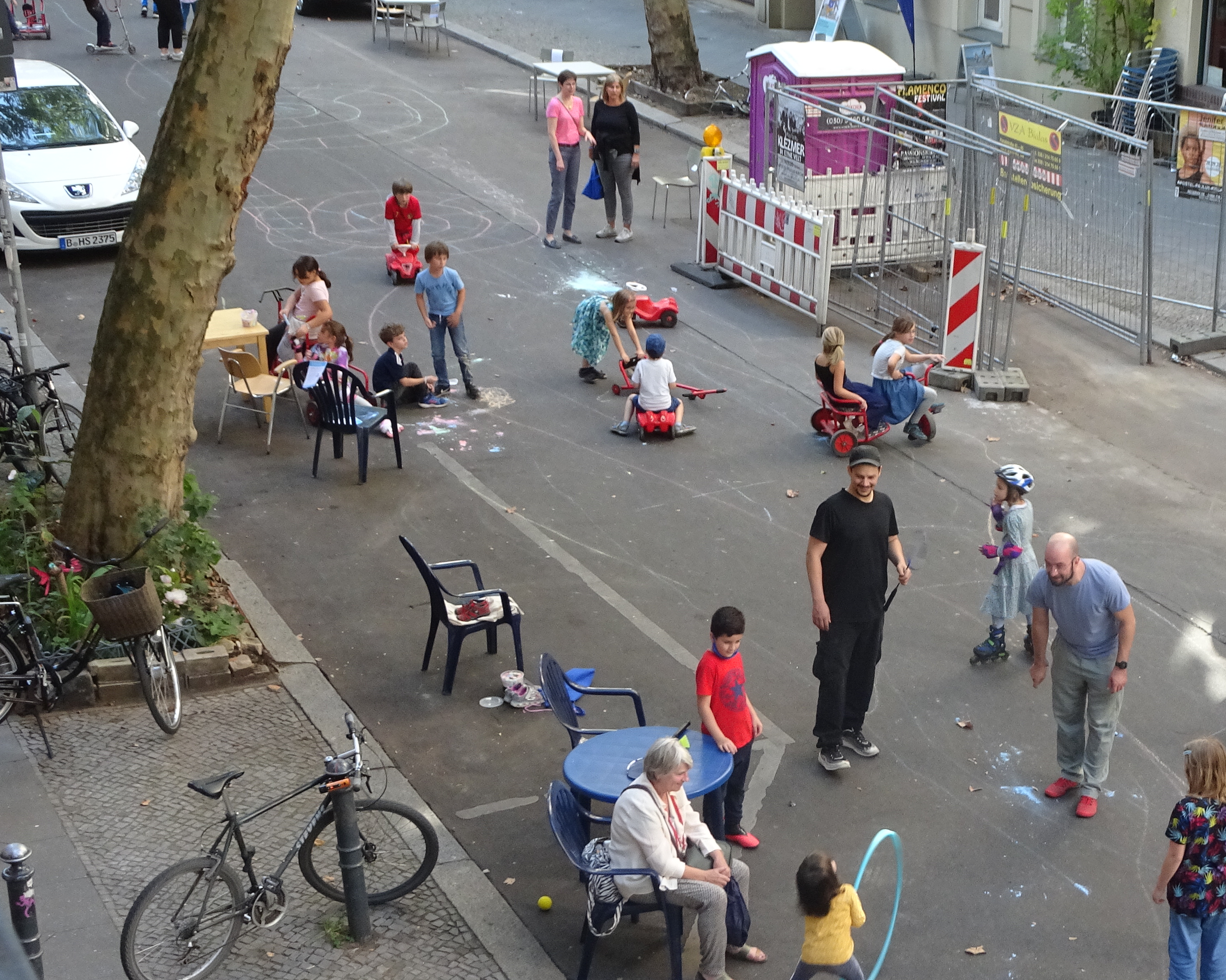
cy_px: 642
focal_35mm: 64
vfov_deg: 23.8
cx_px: 980
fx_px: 2322
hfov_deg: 28.9
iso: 160
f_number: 4
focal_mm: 6.8
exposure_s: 1/40
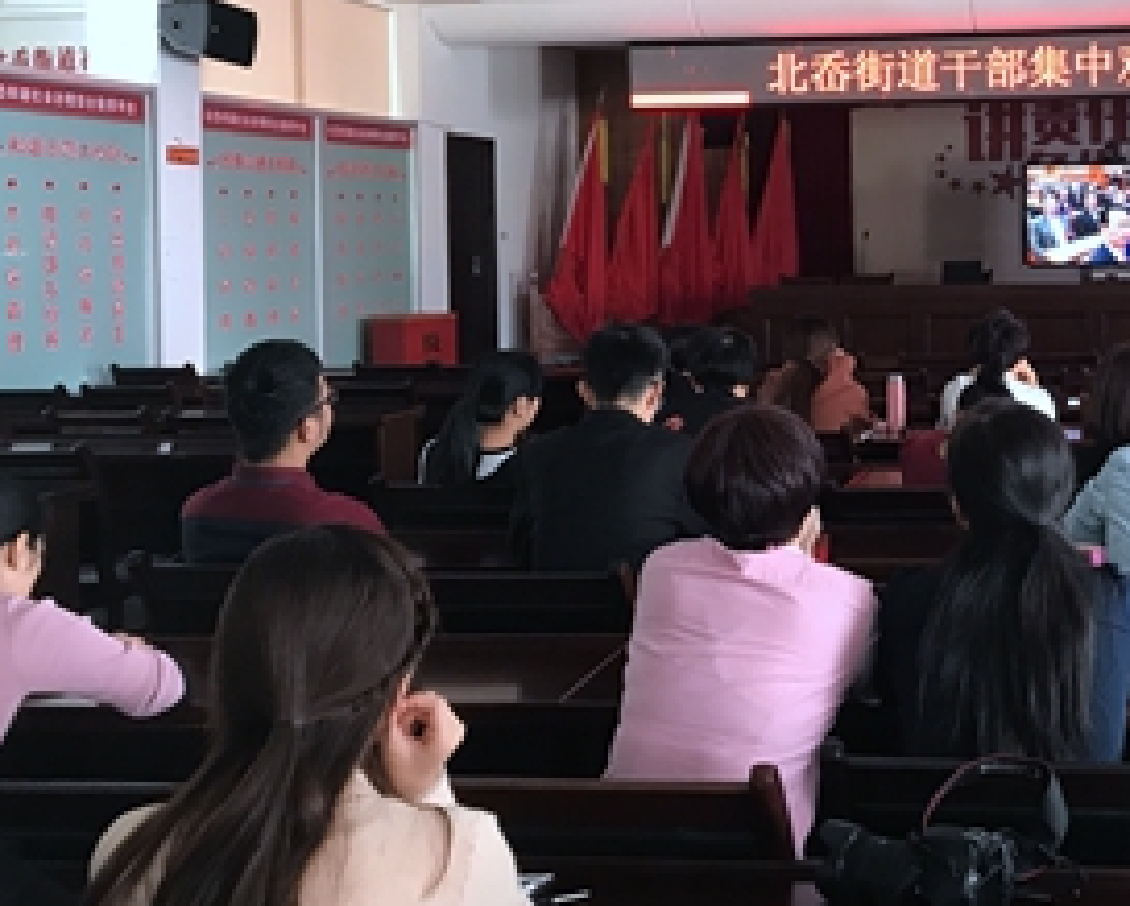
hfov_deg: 35.3
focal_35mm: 50
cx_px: 1002
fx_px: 1674
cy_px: 254
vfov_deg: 29.9
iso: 50
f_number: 1.8
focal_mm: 3.99
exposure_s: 1/17
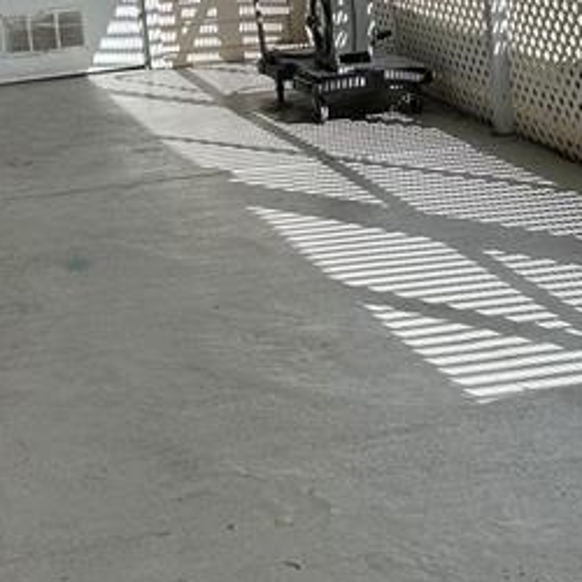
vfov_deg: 18.2
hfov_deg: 18.5
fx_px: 1788
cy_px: 70
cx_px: 331
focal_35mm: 94
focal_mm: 5.7
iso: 50
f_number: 1.5
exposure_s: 1/1068
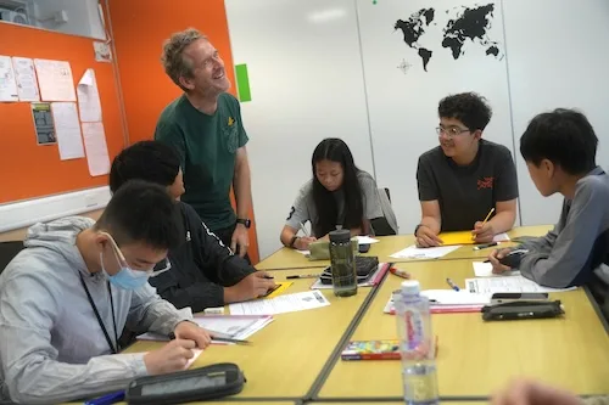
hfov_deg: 51.9
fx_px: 626
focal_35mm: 37
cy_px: 202
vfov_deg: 35.9
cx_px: 304
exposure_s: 1/250
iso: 800
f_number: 4
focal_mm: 37
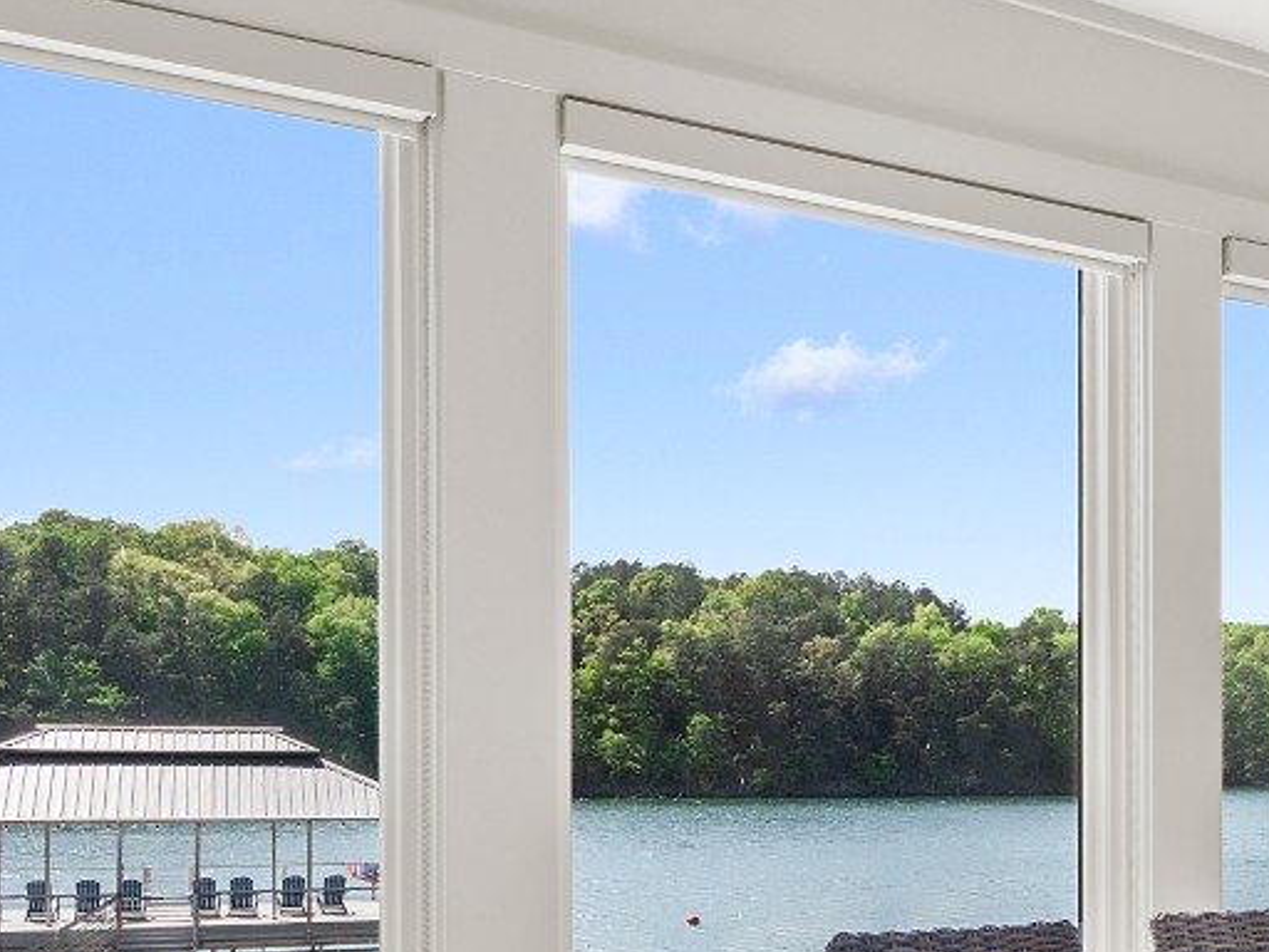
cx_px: 1140
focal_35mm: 45
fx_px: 1650
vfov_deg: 30.8
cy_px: 855
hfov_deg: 39.1
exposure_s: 1/125
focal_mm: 8
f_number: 5.6
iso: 200
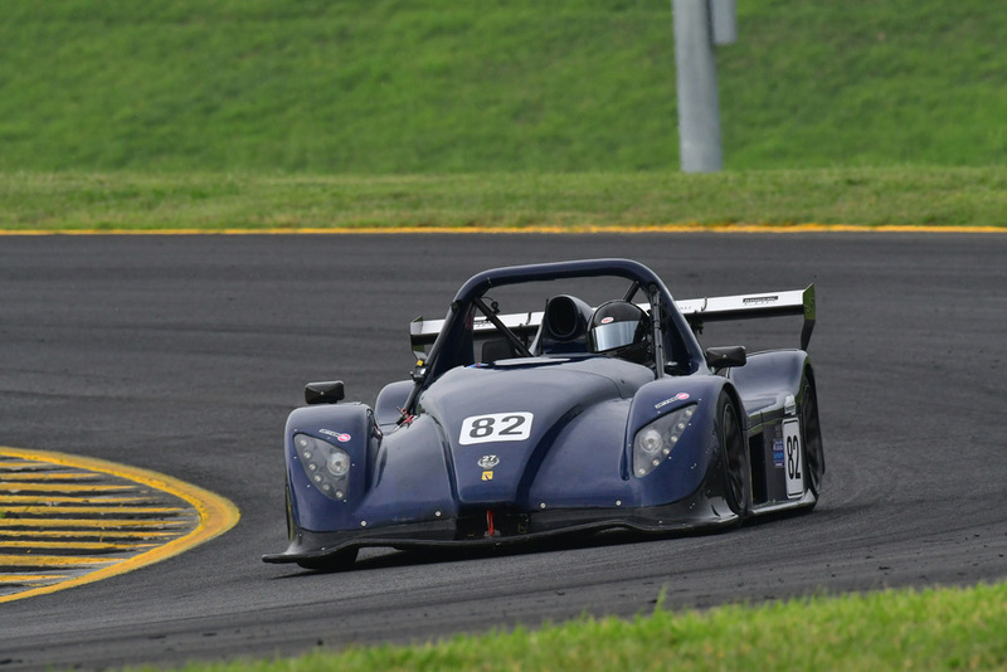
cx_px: 504
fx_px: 20986
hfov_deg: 2.7
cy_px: 336
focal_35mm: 750
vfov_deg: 1.8
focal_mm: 500
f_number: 11
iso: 1250
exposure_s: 1/640
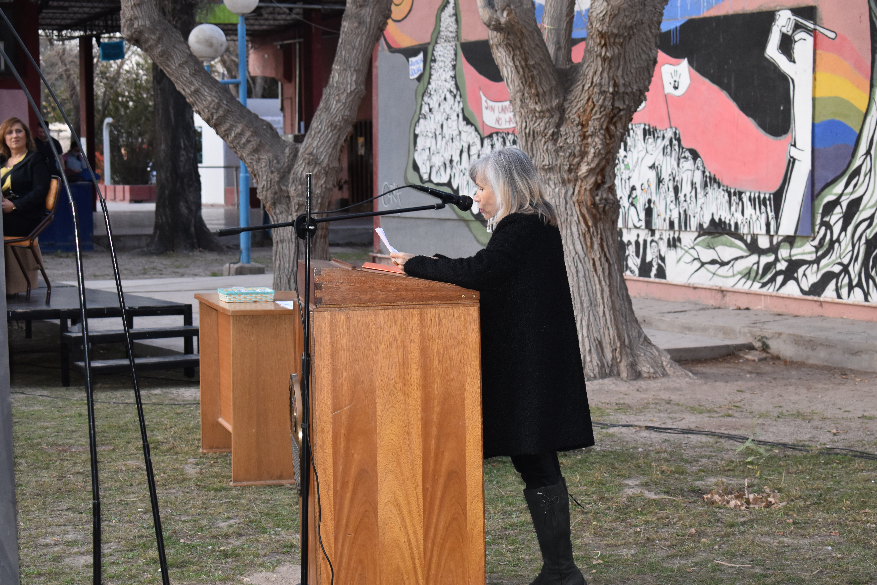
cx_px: 438
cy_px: 292
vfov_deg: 16.6
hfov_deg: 24.6
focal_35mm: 82
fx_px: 2010
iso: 800
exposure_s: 1/100
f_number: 5.6
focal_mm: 55
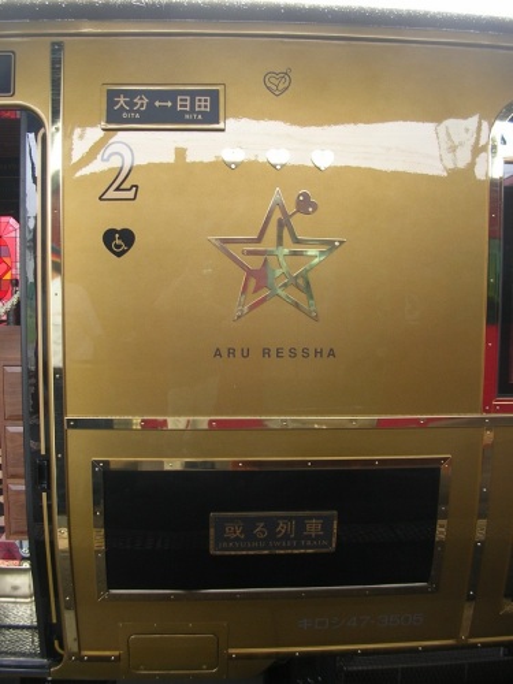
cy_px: 342
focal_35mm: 35
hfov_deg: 40.7
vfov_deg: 52.6
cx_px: 256
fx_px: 692
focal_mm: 5.8
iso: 50
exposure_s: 1/30.6
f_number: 2.8
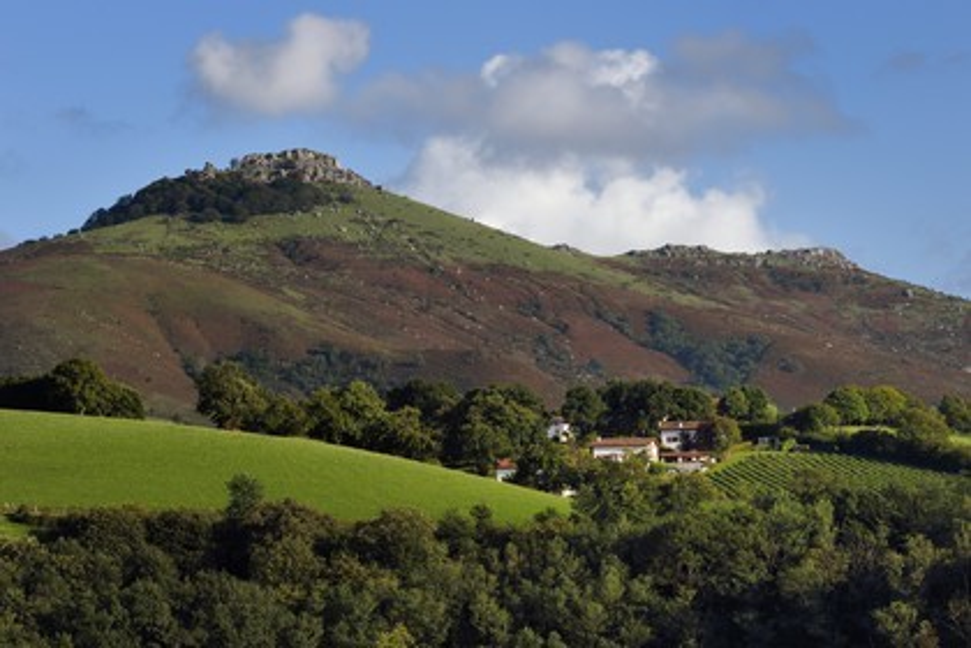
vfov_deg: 10.2
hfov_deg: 15.2
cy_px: 324
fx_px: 3641
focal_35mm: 135
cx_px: 486
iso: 200
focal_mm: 135
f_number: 13
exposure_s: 1/250
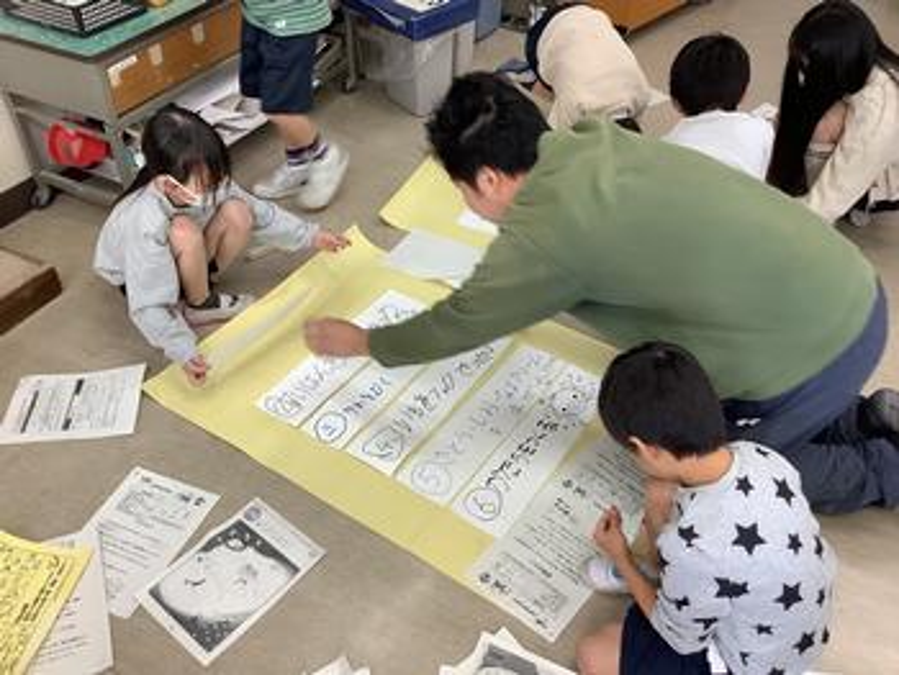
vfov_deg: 45.5
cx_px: 450
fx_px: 806
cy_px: 338
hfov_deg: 58.3
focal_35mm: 31
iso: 50
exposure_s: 1/50
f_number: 2.4
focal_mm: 3.3
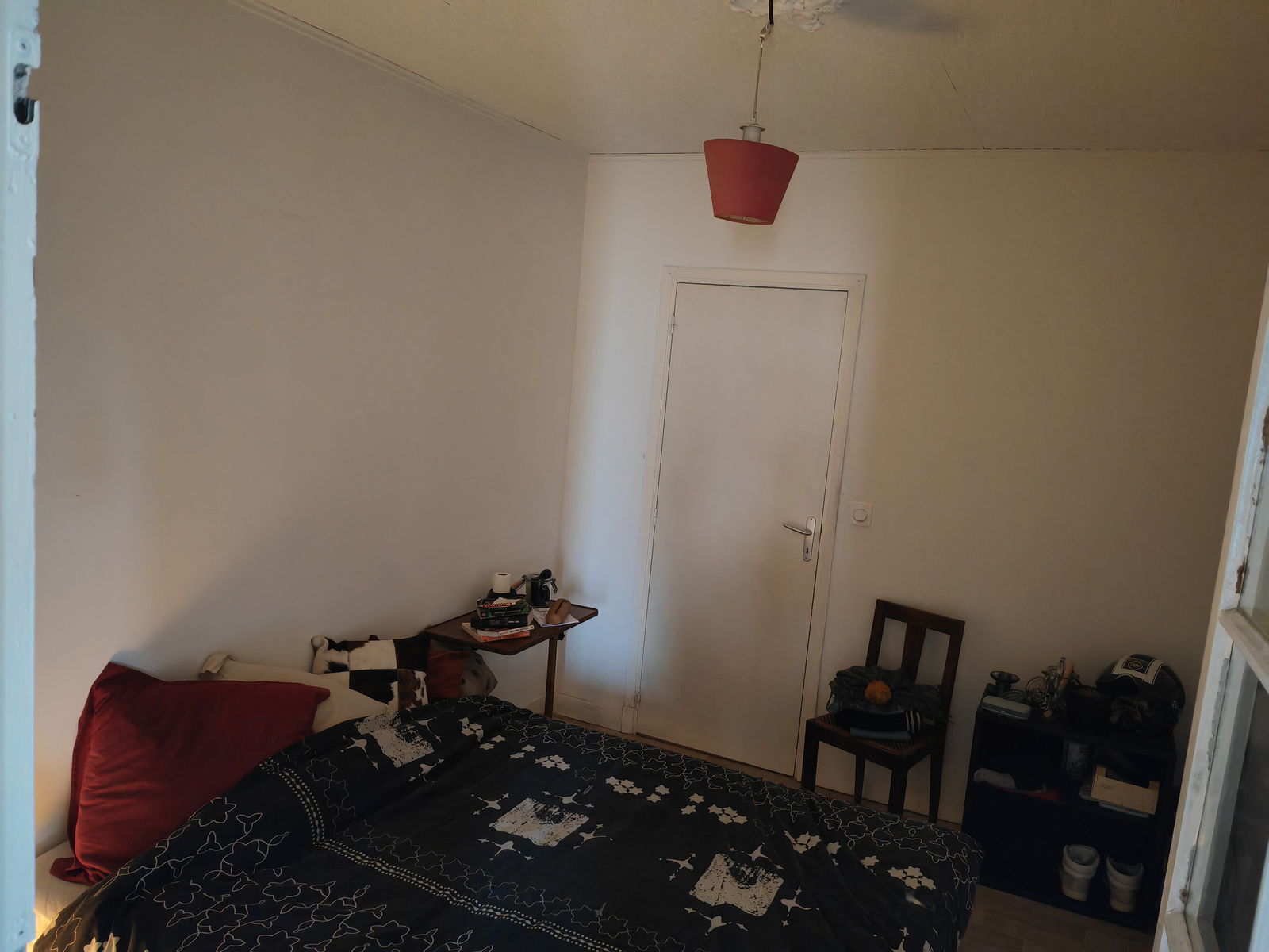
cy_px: 476
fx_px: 990
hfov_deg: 65.3
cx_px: 634
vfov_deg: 51.4
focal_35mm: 27
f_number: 1.8
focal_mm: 5.53
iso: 2000
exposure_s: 1/50
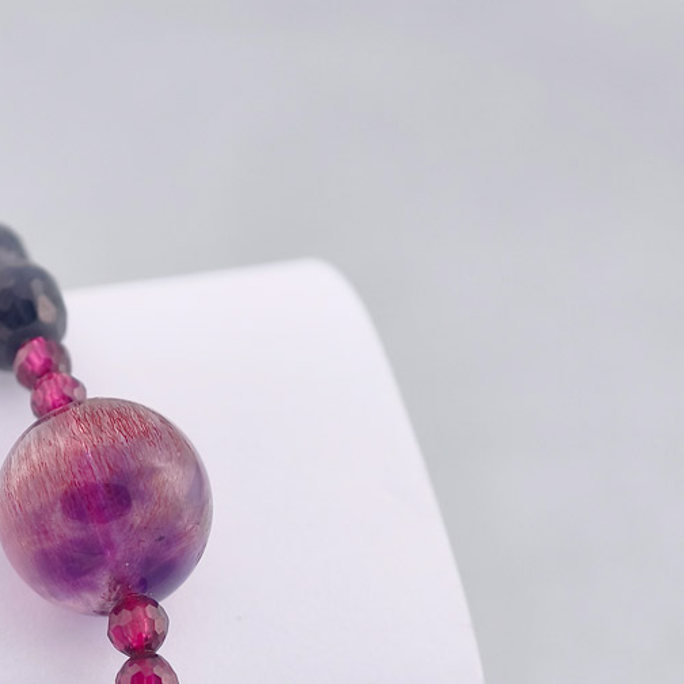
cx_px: 179
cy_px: 709
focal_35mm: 172
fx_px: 3845
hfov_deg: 10.1
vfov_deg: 10.1
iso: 125
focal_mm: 22.48
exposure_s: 1/160
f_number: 2.67
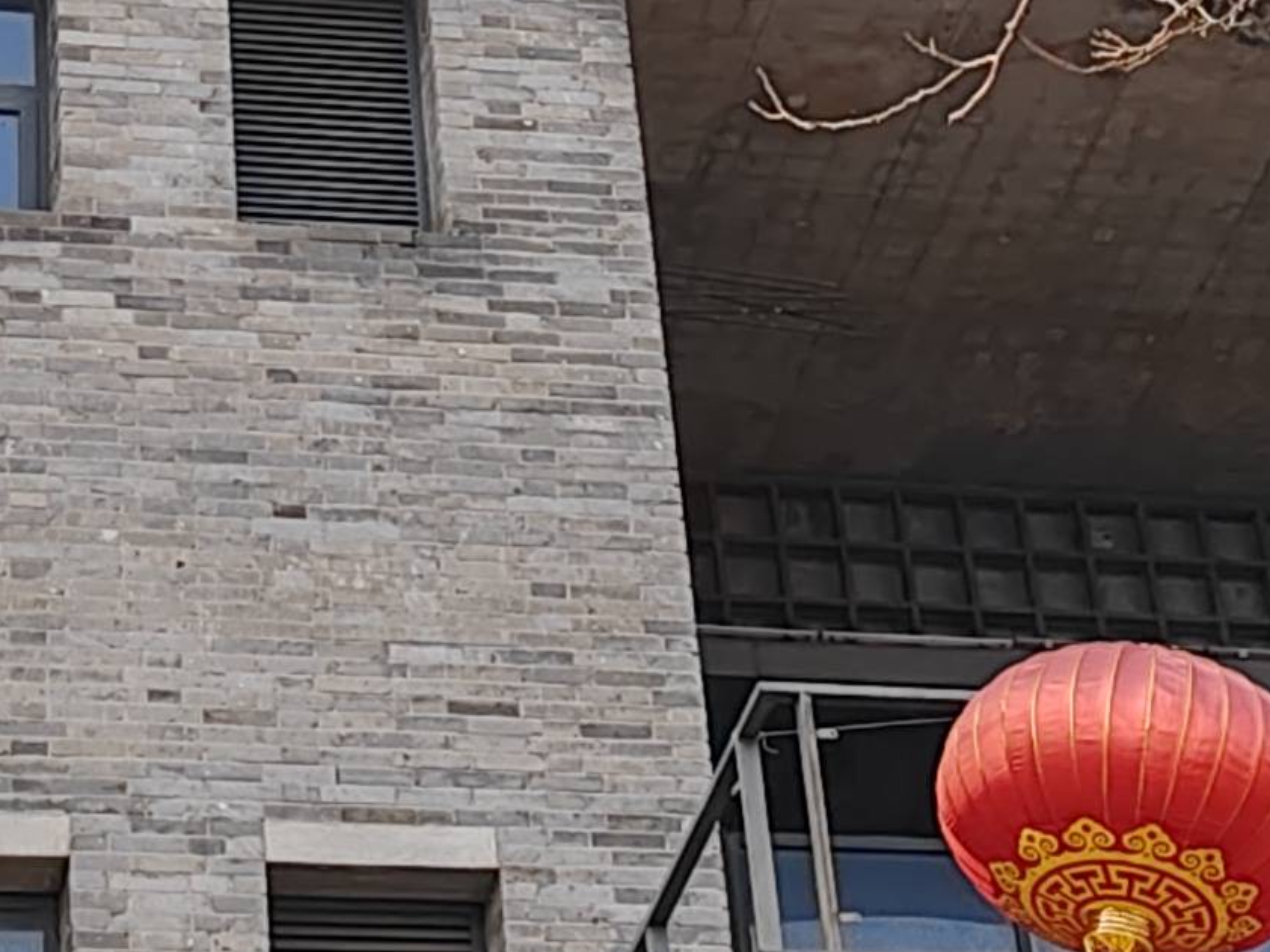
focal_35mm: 143
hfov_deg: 13.8
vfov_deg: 9.9
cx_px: 478
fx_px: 5245
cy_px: -664
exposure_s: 1/720
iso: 50
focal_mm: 6.14
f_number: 1.8
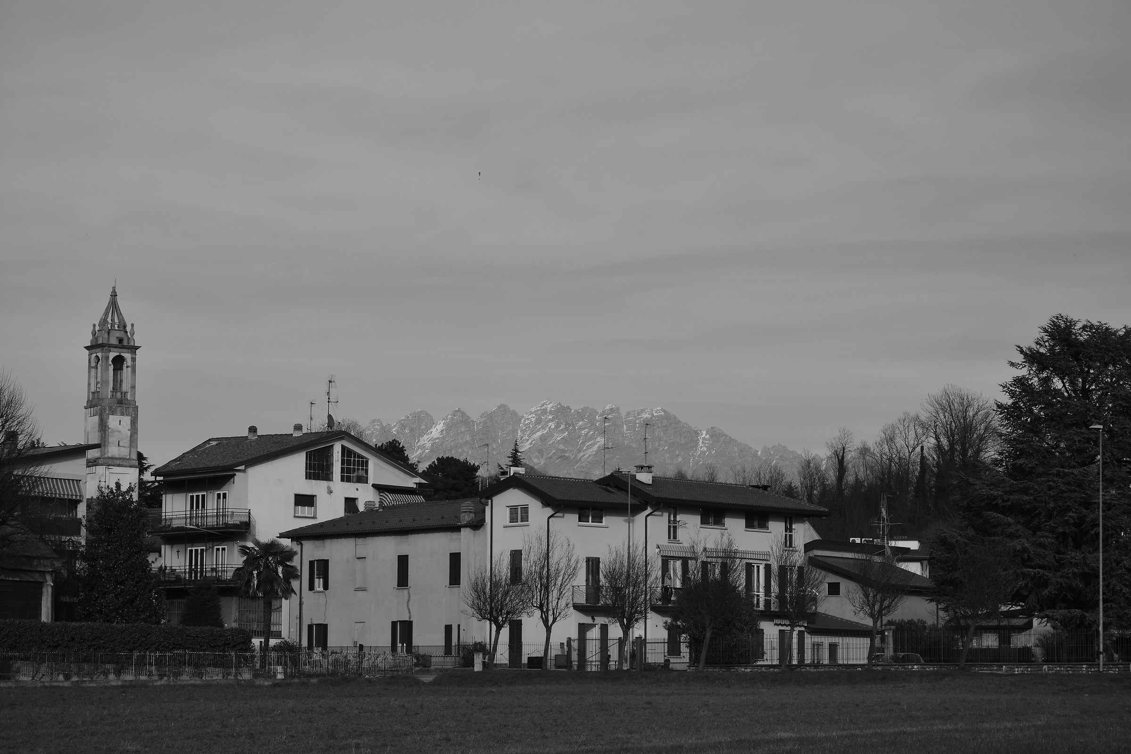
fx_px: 2922
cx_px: 566
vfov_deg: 14.7
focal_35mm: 93
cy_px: 377
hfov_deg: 21.9
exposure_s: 1/640
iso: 125
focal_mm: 62
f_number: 8
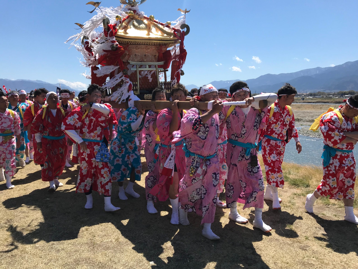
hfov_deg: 63.4
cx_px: 179
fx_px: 290
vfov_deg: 49.7
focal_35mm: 28
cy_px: 134
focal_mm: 3.99
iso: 20
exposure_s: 1/2660
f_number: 1.8
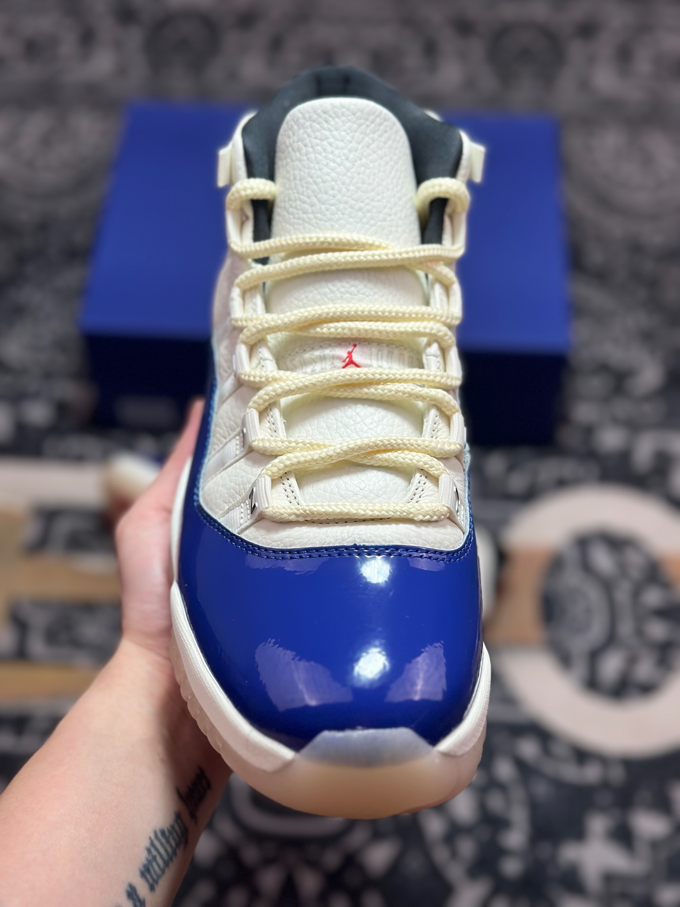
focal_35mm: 48
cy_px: 454
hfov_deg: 30.3
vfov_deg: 39.7
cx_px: 340
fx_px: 1257
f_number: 1.78
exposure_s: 1/1095
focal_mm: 6.86
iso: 80
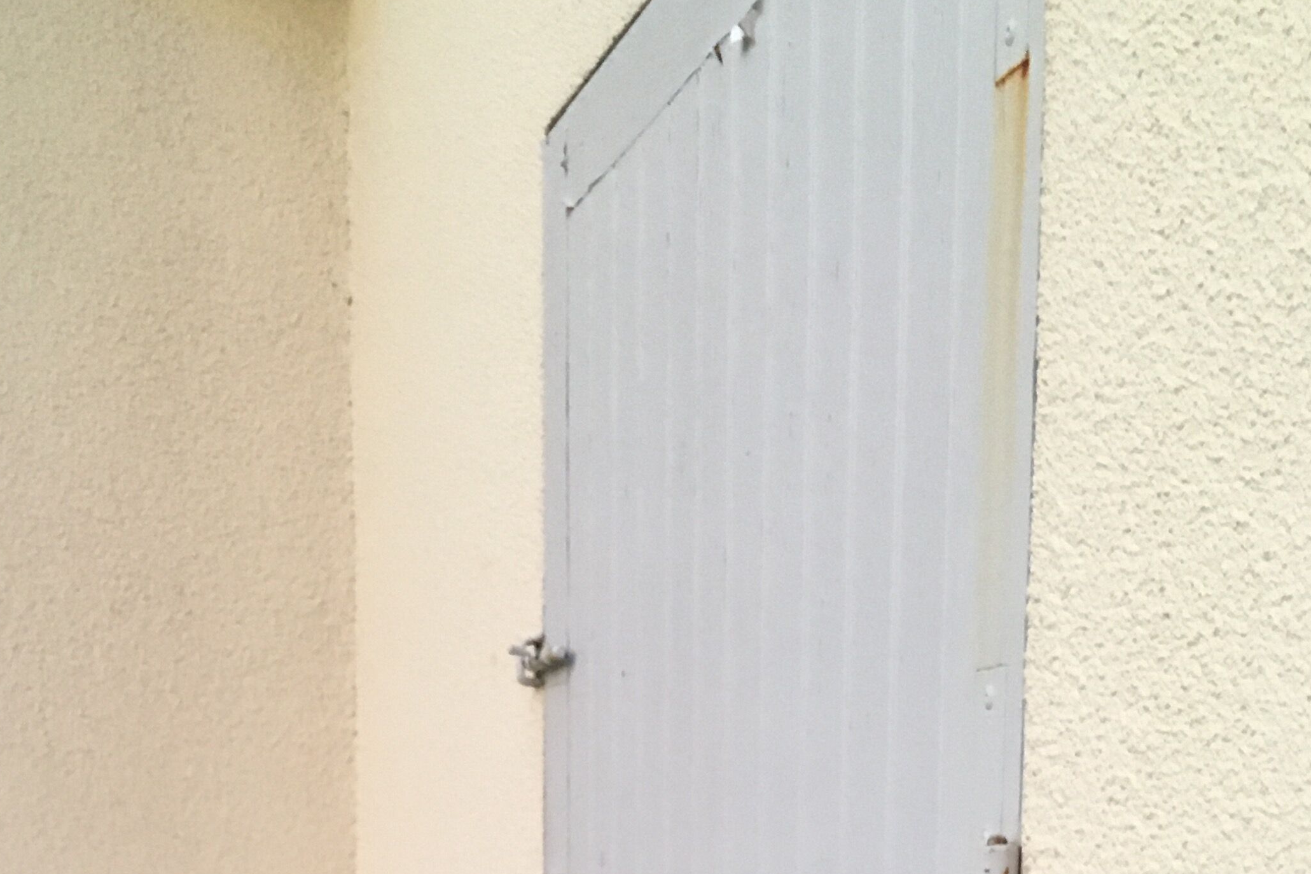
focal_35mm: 59
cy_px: 1117
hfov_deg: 33.6
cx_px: 434
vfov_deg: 21.0
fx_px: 2148
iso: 250
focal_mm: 4.15
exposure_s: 1/17
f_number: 2.2
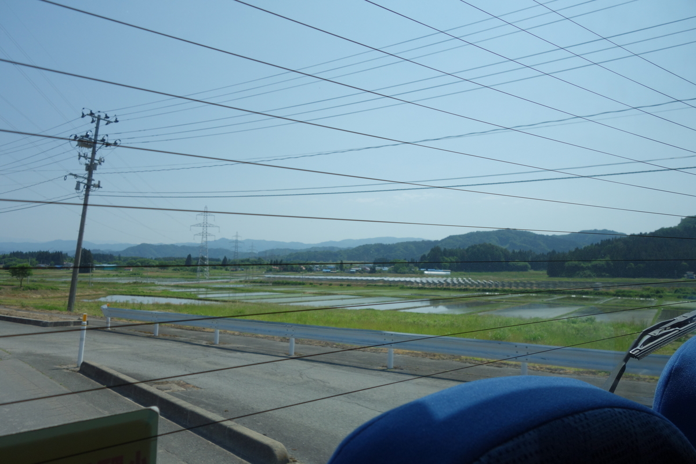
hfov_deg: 65.5
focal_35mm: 28
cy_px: 232
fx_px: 541
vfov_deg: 46.4
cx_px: 348
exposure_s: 1/800
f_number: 5.6
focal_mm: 10.4
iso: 125
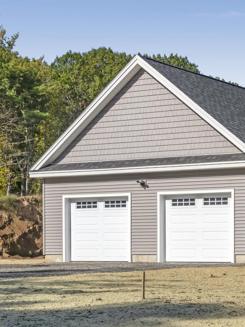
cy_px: 175
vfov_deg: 21.5
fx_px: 859
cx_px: 369
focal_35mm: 91
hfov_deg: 15.0
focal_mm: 35
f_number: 8
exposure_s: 1/3000
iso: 800
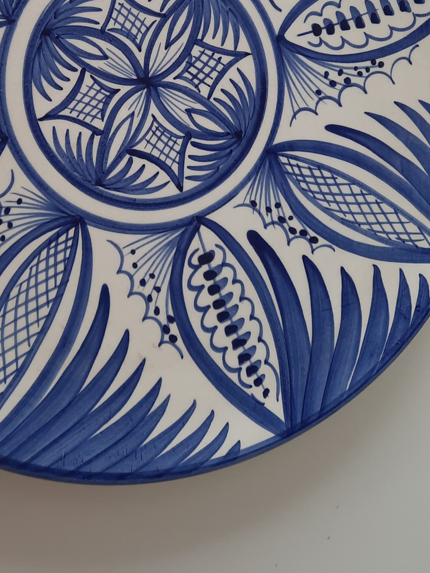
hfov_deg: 28.8
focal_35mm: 50
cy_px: 113
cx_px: 121
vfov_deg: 36.8
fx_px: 828
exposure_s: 1/50
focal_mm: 4.6
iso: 80
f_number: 2
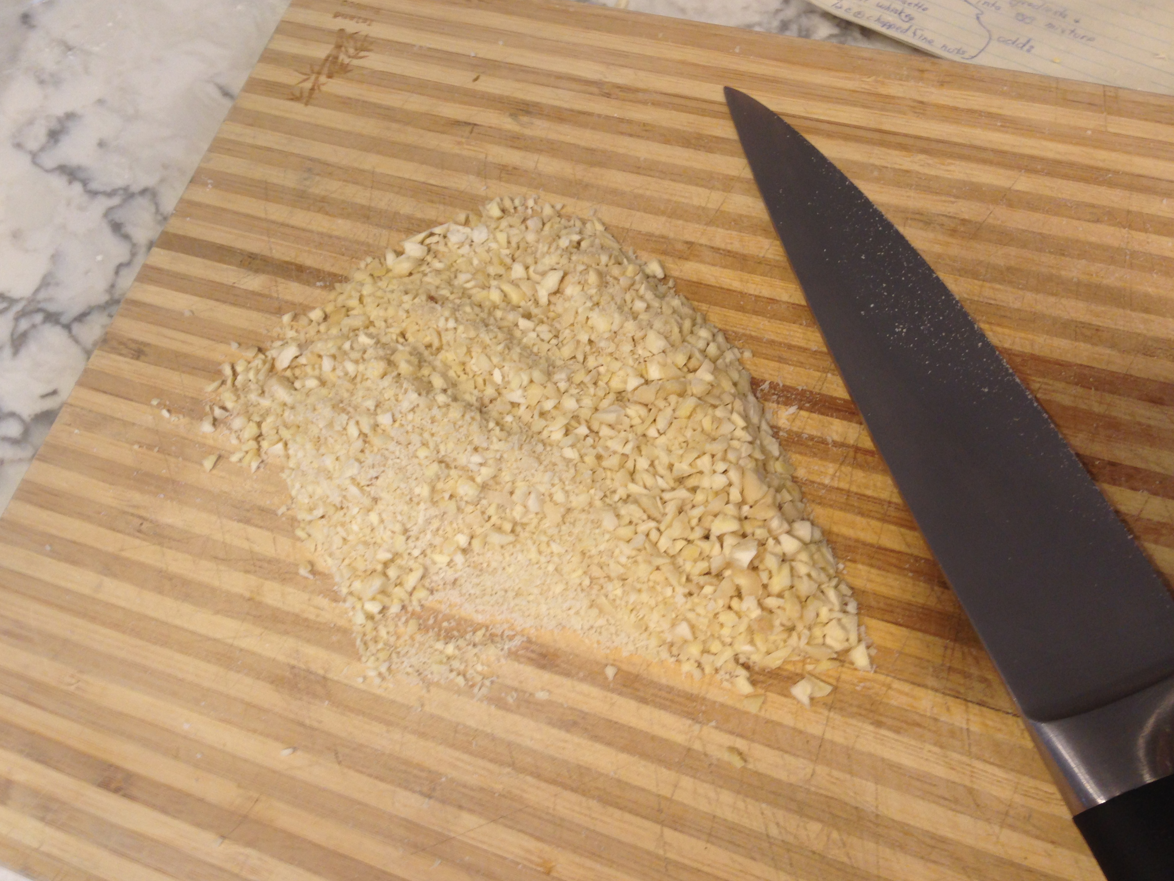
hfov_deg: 54.0
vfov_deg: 41.8
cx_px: 577
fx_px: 1153
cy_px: 448
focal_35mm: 34
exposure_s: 1/20
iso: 64
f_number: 2.4
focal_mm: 4.12
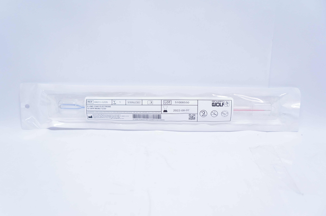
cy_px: 108
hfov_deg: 48.0
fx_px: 366
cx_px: 163
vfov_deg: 32.9
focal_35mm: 40
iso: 800
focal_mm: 27
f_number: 4
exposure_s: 1/125
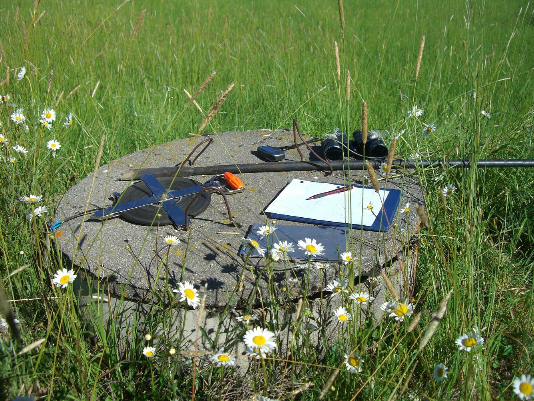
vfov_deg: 37.7
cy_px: 200
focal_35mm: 38
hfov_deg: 49.0
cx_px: 267
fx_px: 586
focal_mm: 7.9
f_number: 5.6
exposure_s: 1/320
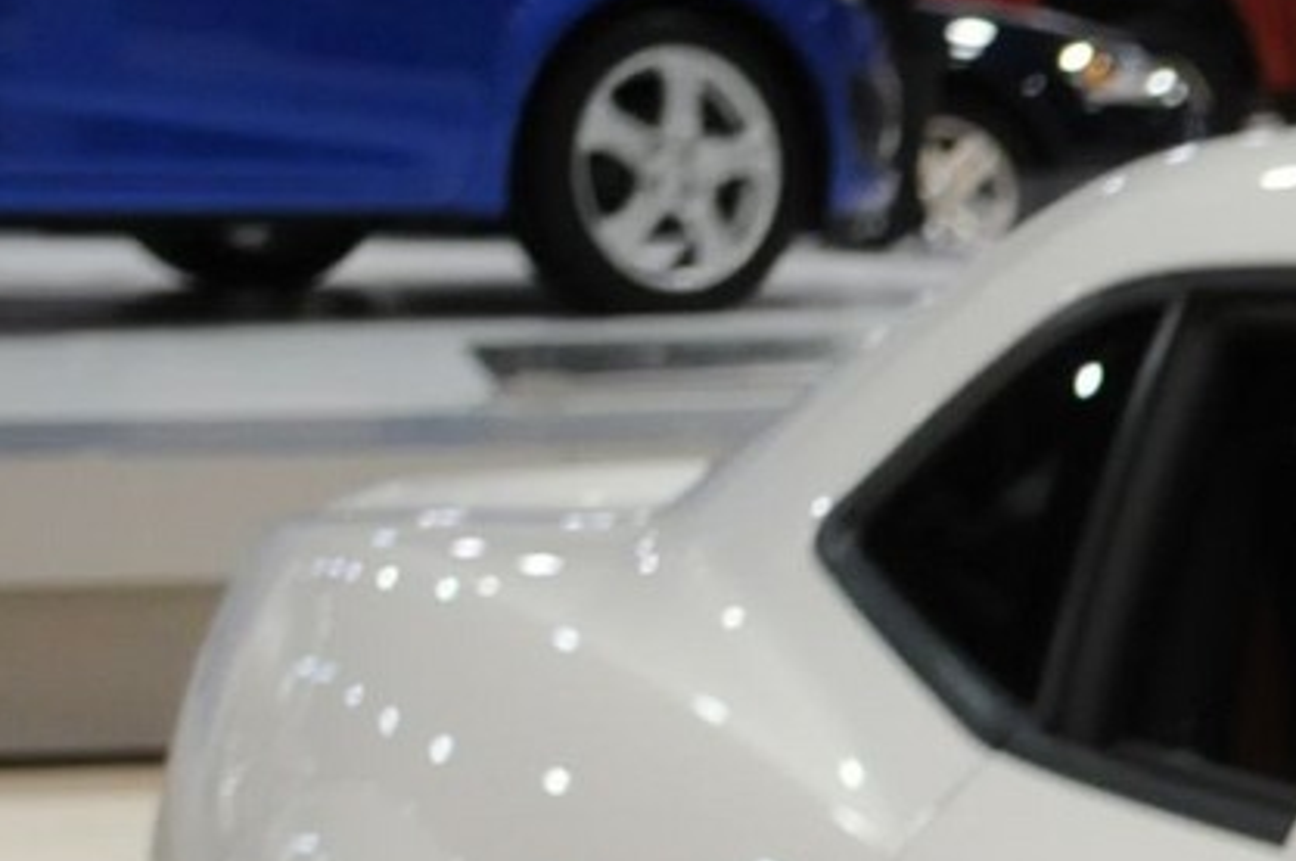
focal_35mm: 234
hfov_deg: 7.9
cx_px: 3500
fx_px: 8414
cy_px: 1885
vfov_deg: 5.7
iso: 800
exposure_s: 1/60
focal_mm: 26
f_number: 4.2
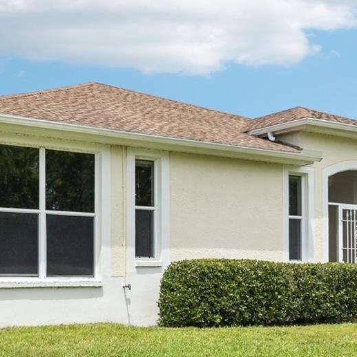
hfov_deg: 26.8
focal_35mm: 63
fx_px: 735
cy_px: 257
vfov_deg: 27.0
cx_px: 71
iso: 400
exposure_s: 1/1250
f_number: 8
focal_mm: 24
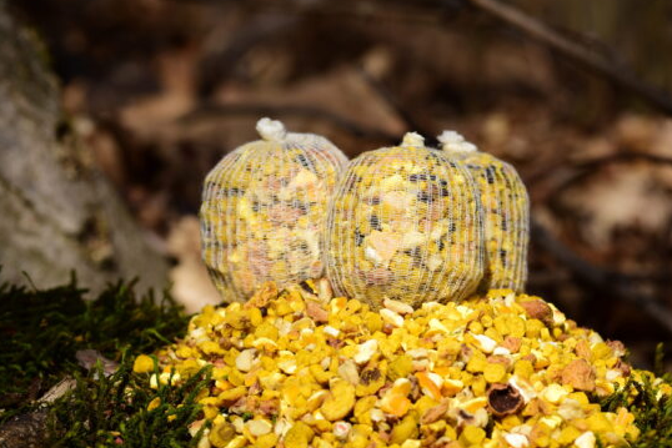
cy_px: 231
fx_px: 3278
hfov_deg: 11.7
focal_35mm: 176
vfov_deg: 7.8
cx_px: 371
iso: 100
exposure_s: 1/200
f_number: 13
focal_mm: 105
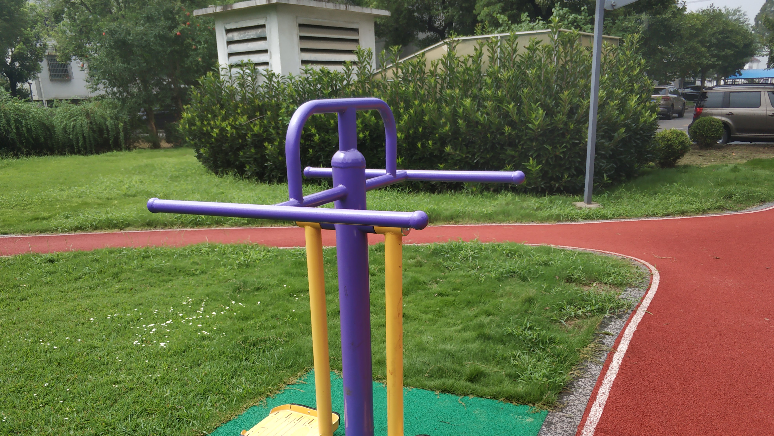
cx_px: 379
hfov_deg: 64.3
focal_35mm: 30
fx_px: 616
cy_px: 292
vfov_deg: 38.5
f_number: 1.8
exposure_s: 1/1376
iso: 101
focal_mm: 3.82
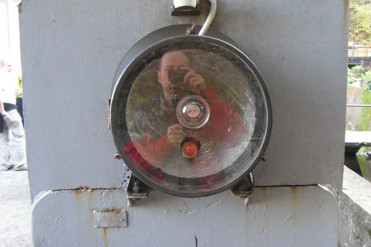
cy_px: 120
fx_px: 423
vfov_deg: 32.6
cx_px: 186
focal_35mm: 41
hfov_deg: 47.4
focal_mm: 6.6
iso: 200
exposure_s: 1/15
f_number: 3.5
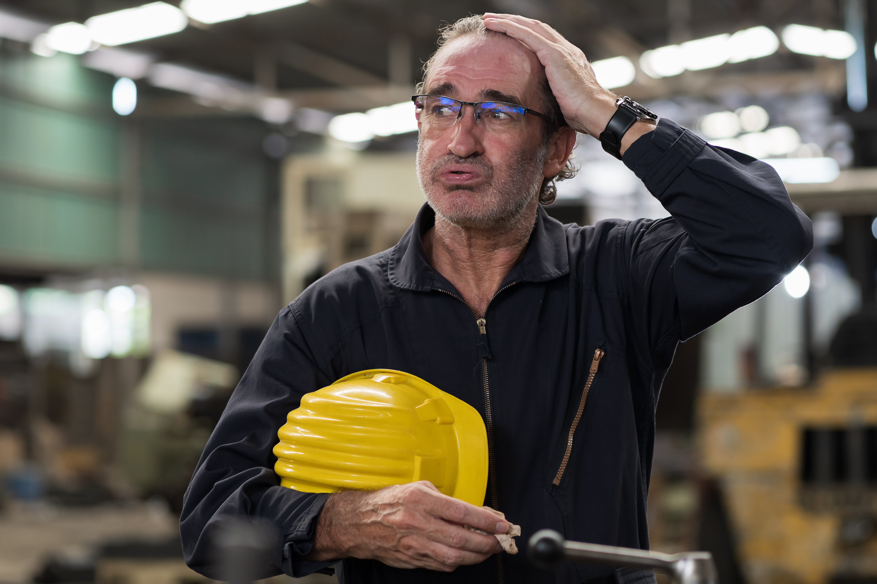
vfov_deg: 11.6
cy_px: 316
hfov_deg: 17.3
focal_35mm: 118
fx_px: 2874
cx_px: 481
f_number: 2.8
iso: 800
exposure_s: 1/250
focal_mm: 85
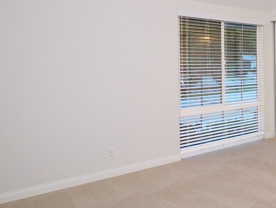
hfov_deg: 49.8
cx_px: 244
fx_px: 263
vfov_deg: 42.5
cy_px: 73
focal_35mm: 33
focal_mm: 9
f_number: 9
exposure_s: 1/60
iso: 3200
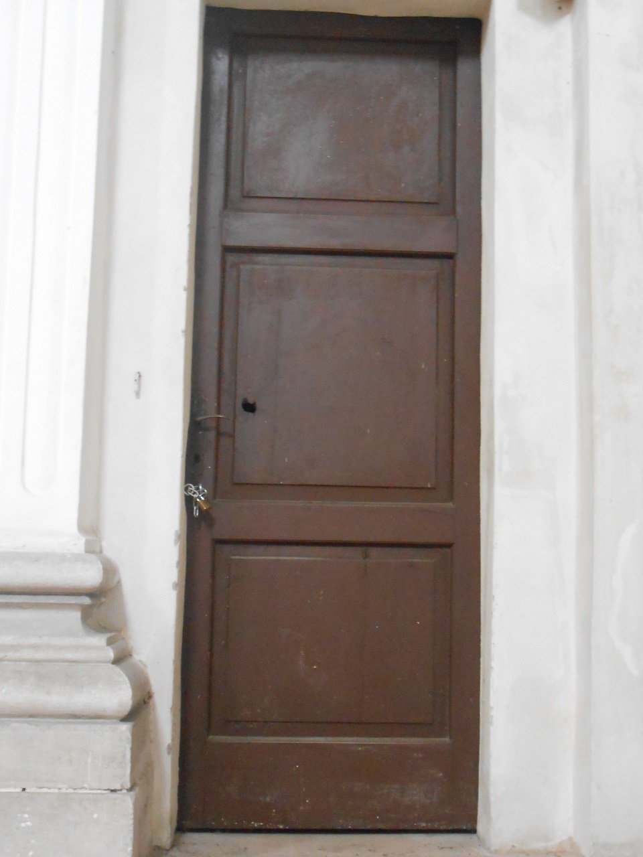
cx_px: 322
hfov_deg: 29.7
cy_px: 428
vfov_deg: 38.9
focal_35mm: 49
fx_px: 1214
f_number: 4.8
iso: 800
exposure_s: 1/20
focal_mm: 8.8
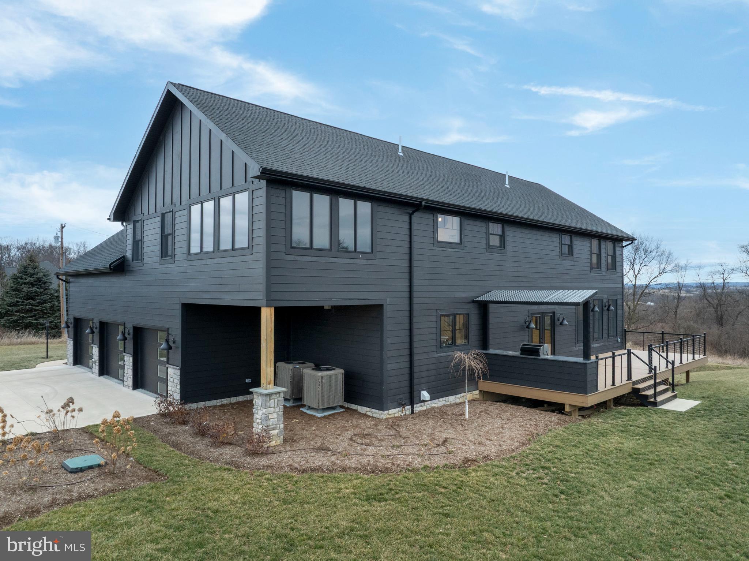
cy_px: 280
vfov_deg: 56.8
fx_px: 519
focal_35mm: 24
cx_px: 374
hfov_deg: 71.6
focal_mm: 12.29
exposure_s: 1/60
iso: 200
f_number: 7.1
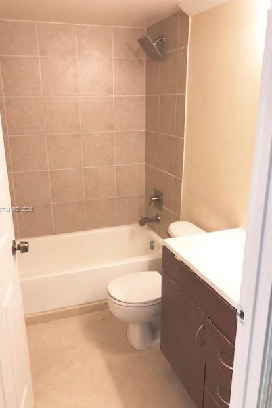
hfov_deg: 43.6
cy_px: 210
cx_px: 124
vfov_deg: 61.9
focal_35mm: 30
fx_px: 340
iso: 40
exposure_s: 1/17
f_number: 1.8
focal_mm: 3.99
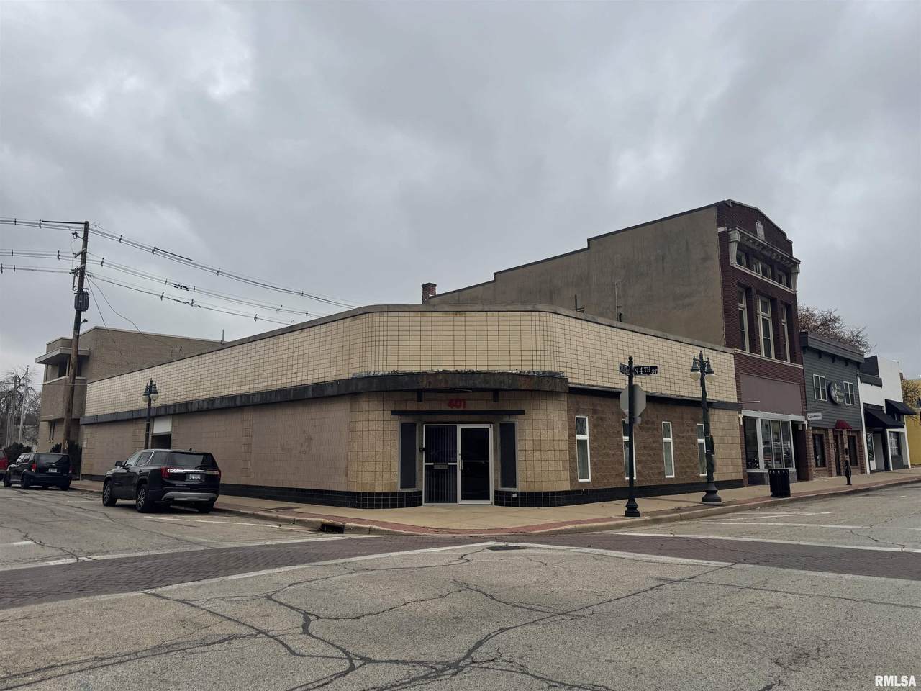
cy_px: 346
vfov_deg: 56.8
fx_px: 639
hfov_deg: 71.6
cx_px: 460
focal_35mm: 24
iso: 80
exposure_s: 1/4310
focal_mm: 6.76
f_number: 1.78
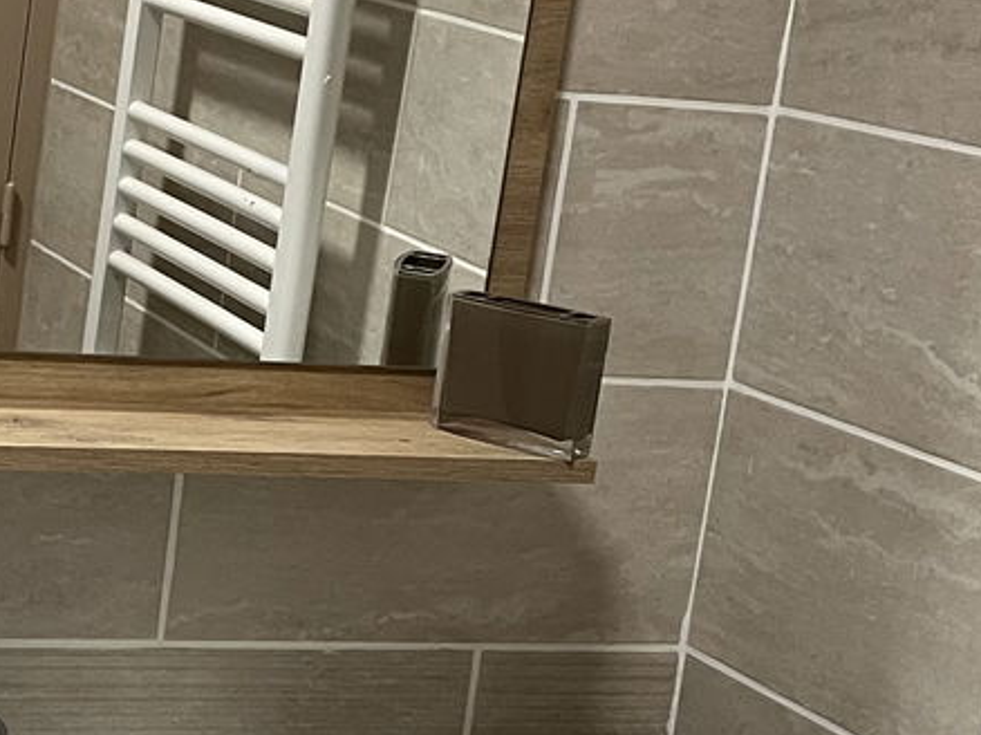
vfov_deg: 15.5
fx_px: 2691
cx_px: -85
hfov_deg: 19.8
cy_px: 419
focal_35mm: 95
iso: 125
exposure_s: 1/50
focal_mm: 5.1
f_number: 1.6
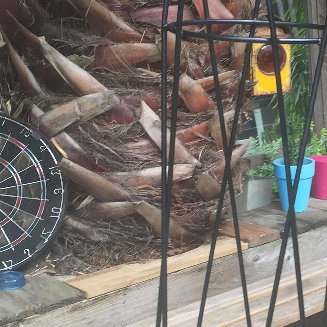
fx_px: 898
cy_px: 195
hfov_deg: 20.2
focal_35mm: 84
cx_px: 296
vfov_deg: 20.6
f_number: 2.2
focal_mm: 4.15
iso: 40
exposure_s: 1/100
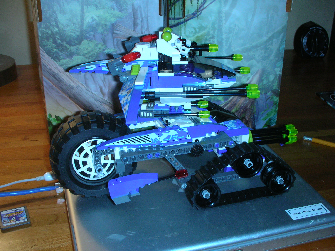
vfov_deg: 31.5
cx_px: 168
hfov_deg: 41.2
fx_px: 445
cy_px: 126
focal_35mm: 46
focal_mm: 7.7
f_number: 3.5
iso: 50
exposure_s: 1/60.1
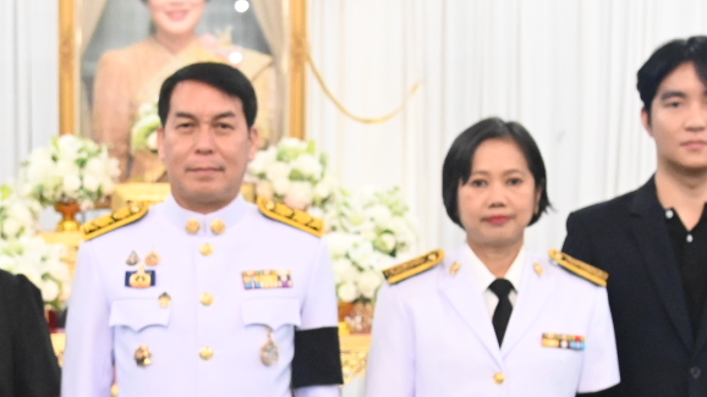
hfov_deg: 23.3
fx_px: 1706
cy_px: 364
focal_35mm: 91
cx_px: 210
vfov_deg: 13.2
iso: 10000
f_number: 4
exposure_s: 1/100
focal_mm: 31
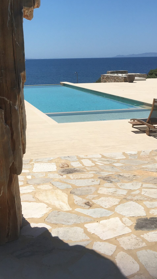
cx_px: 45
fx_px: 355
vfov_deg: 41.8
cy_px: 75
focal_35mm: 48
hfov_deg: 24.7
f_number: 2.2
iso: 25
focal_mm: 4.15
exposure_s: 1/3344
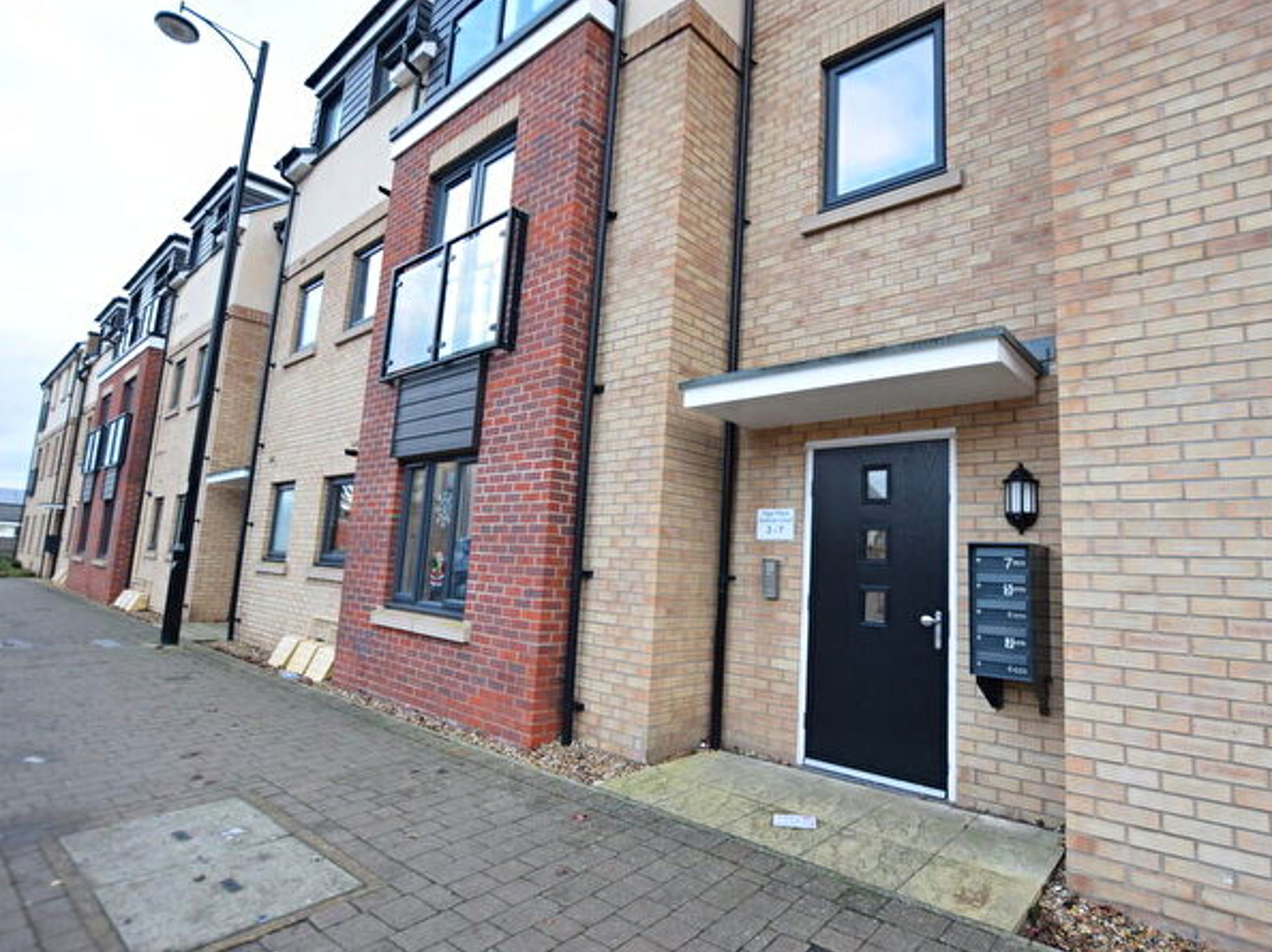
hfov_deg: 90.6
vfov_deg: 74.7
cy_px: 476
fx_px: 624
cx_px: 715
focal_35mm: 17
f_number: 4
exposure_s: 1/160
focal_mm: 10
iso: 400
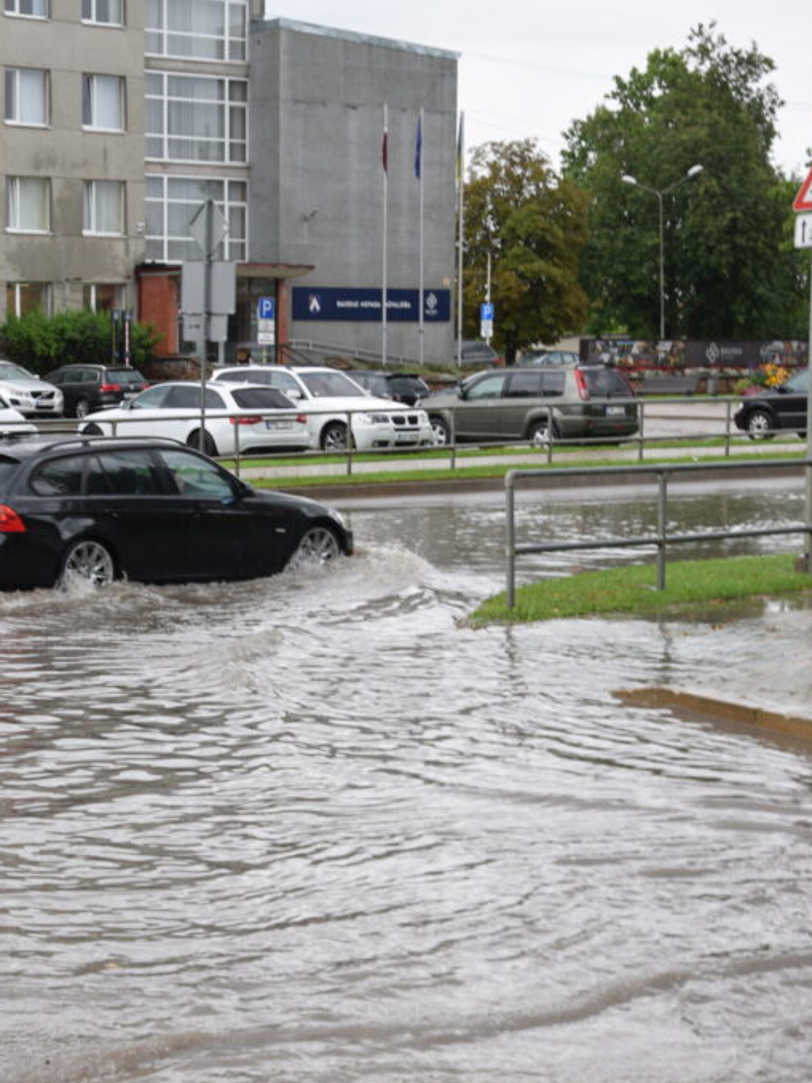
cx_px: 169
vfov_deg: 22.5
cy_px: 542
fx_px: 2722
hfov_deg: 16.8
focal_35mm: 87
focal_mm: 40
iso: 400
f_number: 7.1
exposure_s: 1/200
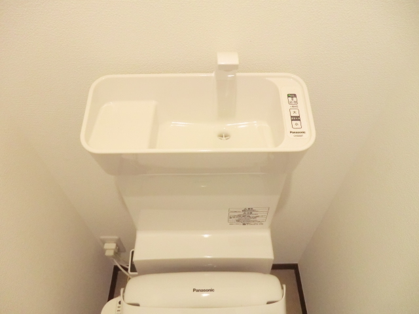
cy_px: 157
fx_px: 291
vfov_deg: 56.8
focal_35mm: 24
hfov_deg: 71.6
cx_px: 210
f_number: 3.2
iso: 800
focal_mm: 4.3
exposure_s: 1/50
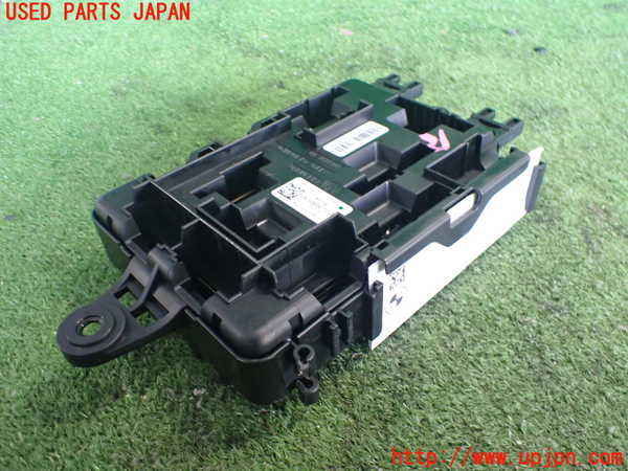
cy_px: 236
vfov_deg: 46.8
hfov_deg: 60.0
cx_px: 314
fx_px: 544
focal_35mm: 30
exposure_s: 1/50
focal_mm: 5.4
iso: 800
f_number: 2.3
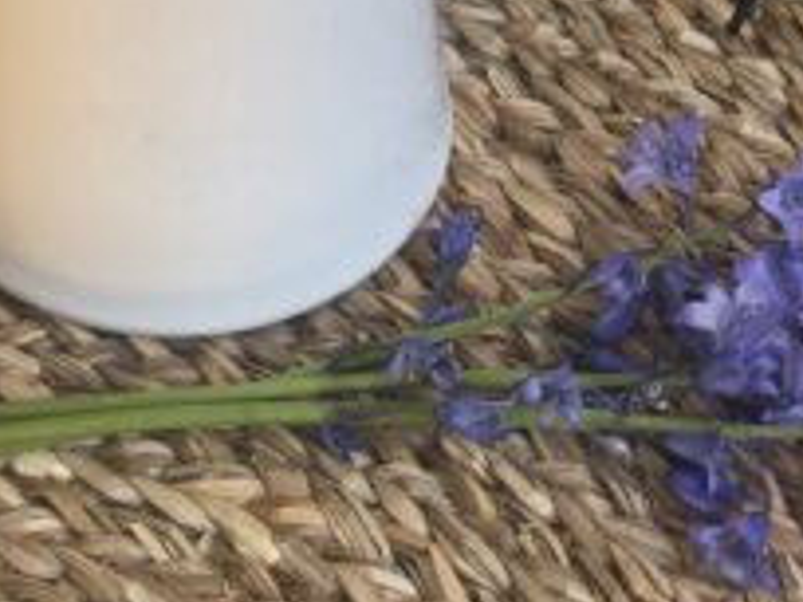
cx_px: 236
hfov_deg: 19.2
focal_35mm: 102
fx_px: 2366
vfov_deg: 14.2
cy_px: -55
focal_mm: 6
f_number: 2.4
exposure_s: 1/120
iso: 25
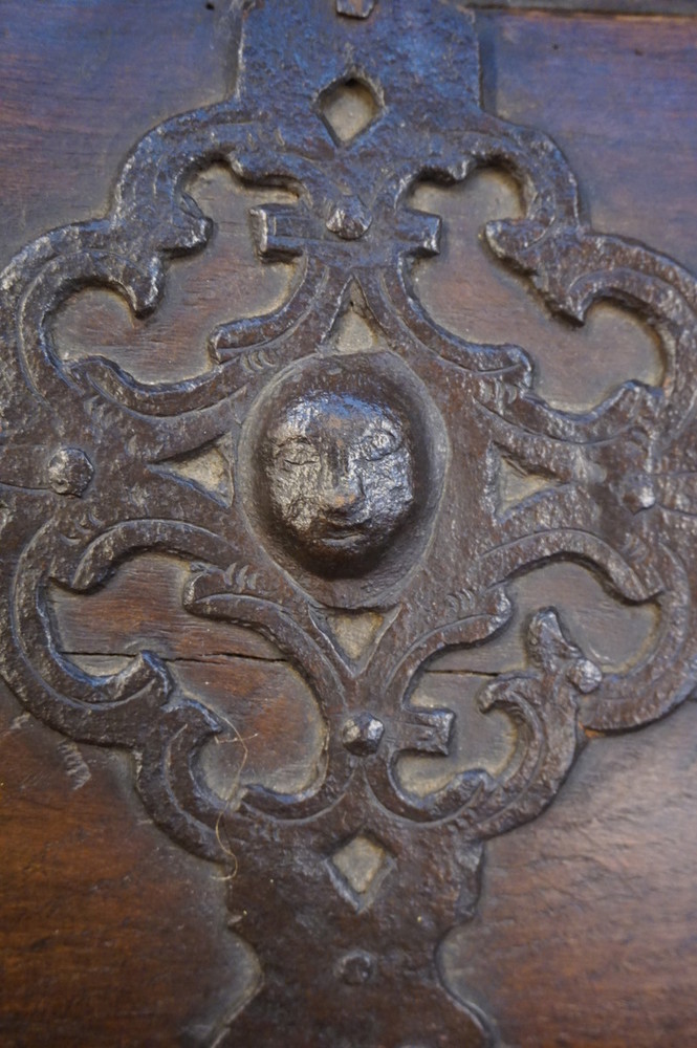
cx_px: 348
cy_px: 524
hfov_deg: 35.4
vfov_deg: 51.3
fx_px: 1091
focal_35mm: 38
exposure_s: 1/30
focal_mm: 25
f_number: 4.5
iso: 3200
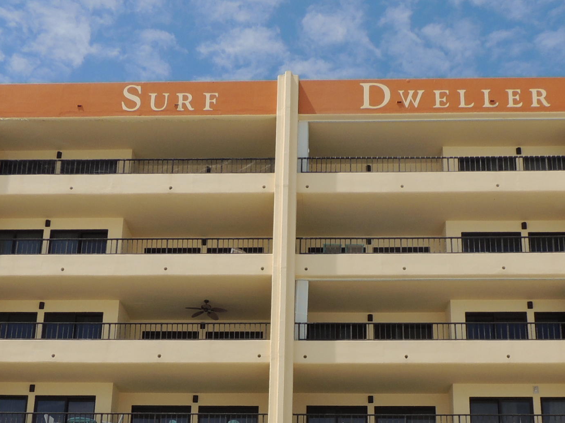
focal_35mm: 52
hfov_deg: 36.8
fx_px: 849
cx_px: 289
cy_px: 402
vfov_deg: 26.8
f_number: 3.3
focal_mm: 4.3
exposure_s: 1/1600
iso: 100
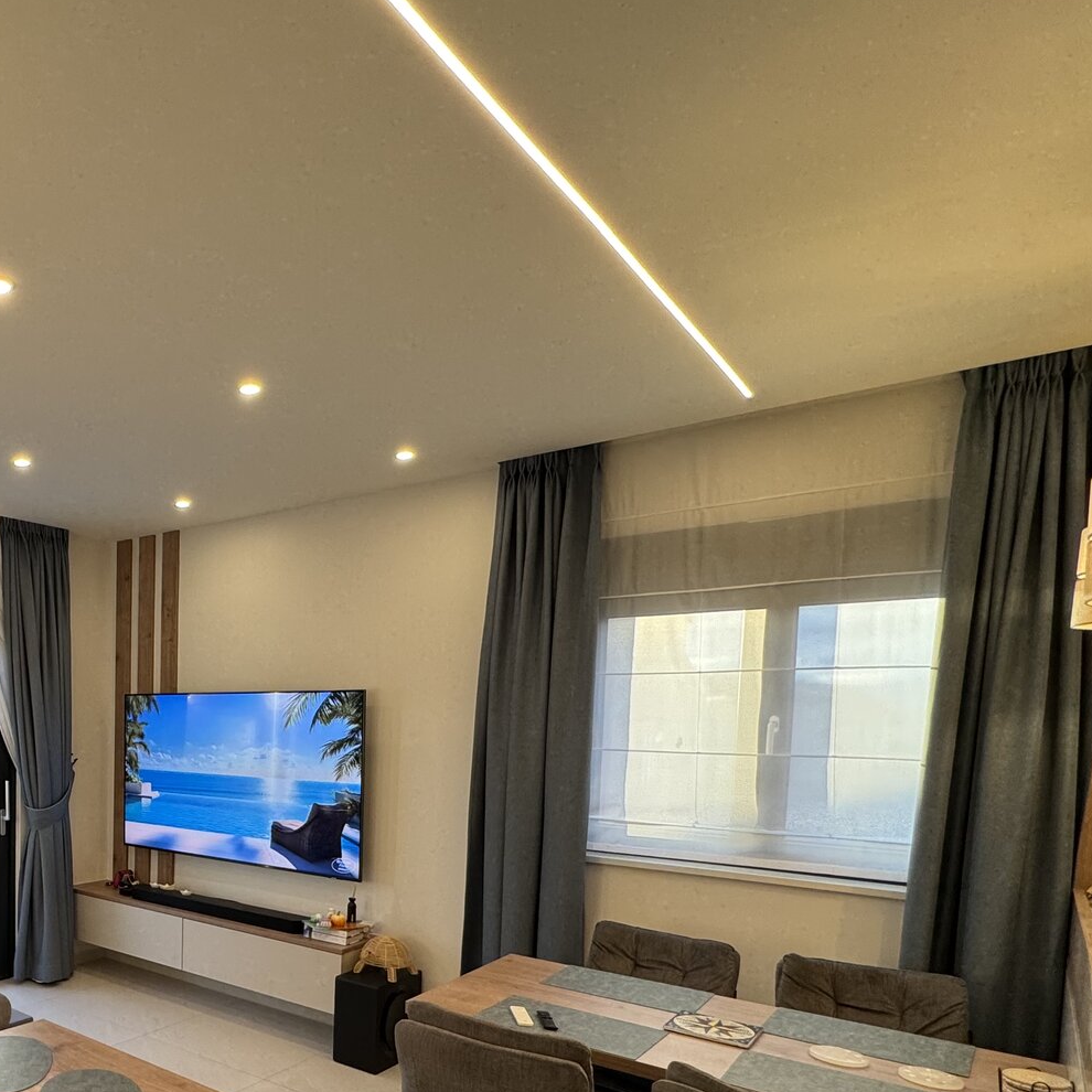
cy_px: 777
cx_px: 103
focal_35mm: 25
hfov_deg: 54.5
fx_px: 892
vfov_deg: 60.5
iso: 125
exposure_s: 1/100
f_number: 2.2
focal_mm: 2.22
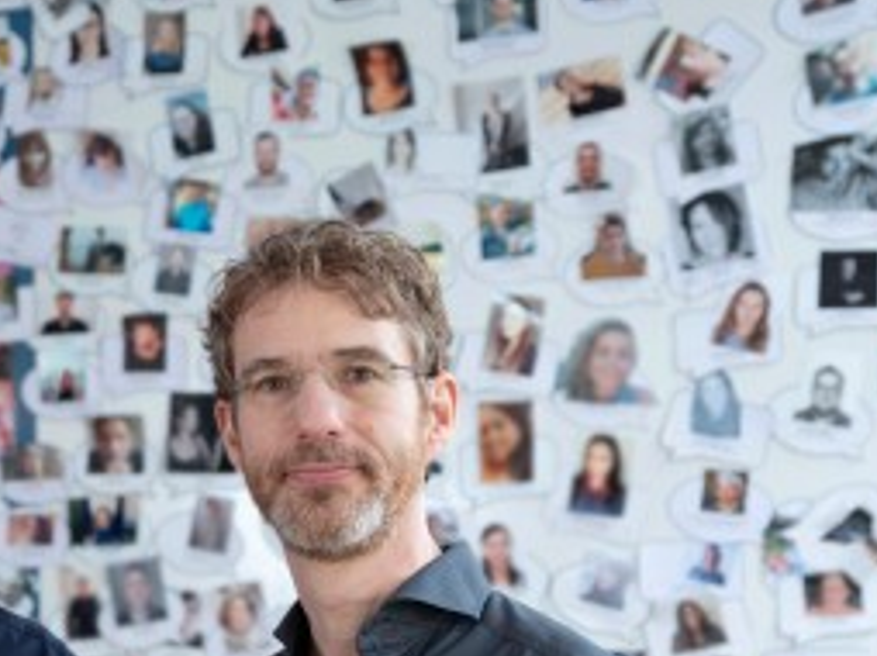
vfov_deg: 16.6
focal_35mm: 88
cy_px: 554
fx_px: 2227
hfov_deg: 21.6
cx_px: 22
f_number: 4.5
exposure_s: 1/60
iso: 400
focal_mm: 52.7
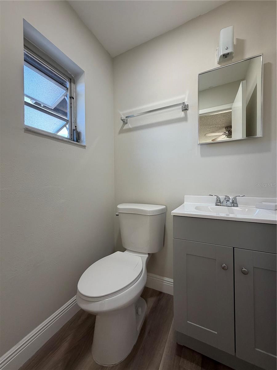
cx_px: 138
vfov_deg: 102.1
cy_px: 185
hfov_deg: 85.7
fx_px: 149
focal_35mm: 14
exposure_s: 1/120
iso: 160
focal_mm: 2.22
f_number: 2.2
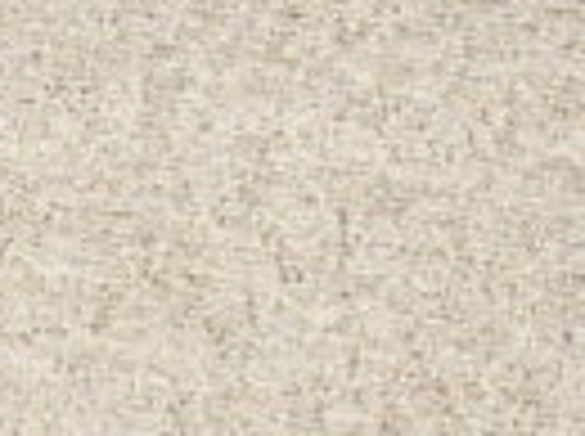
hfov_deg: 9.1
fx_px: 3660
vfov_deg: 6.6
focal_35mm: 217
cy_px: 832
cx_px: -63
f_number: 3.4
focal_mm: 8.4
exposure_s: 1/60
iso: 259
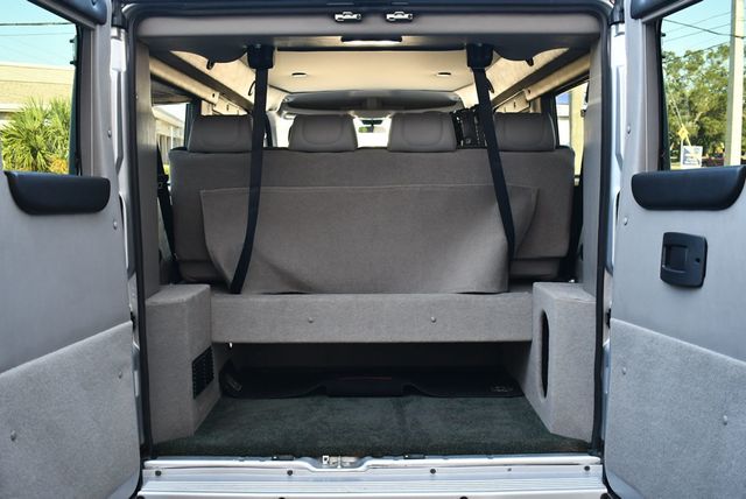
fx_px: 747
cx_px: 373
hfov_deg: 53.1
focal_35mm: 36
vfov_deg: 36.9
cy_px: 250
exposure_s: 1/200
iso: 800
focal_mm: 18
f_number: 3.5
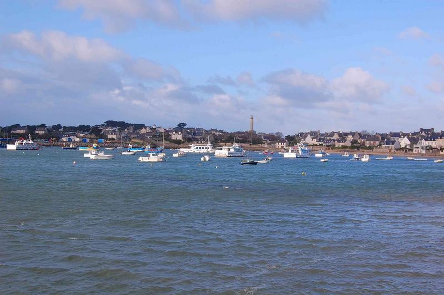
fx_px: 628
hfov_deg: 38.9
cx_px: 222
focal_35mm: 51
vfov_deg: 26.4
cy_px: 148
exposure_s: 1/320
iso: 200
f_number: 9
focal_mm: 34
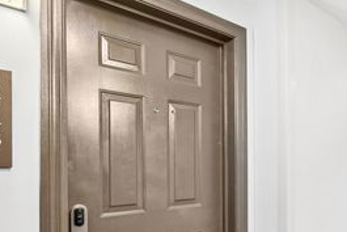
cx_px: 279
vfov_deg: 44.0
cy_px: 165
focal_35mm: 29
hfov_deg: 58.6
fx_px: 280
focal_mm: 16
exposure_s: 1/3.33
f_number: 8
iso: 400
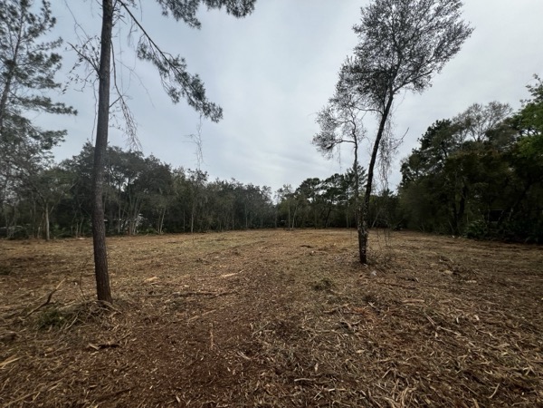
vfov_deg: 89.9
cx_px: 272
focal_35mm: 13
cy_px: 204
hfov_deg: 106.2
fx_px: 204
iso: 32
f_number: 1.8
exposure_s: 1/1410
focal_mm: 1.57
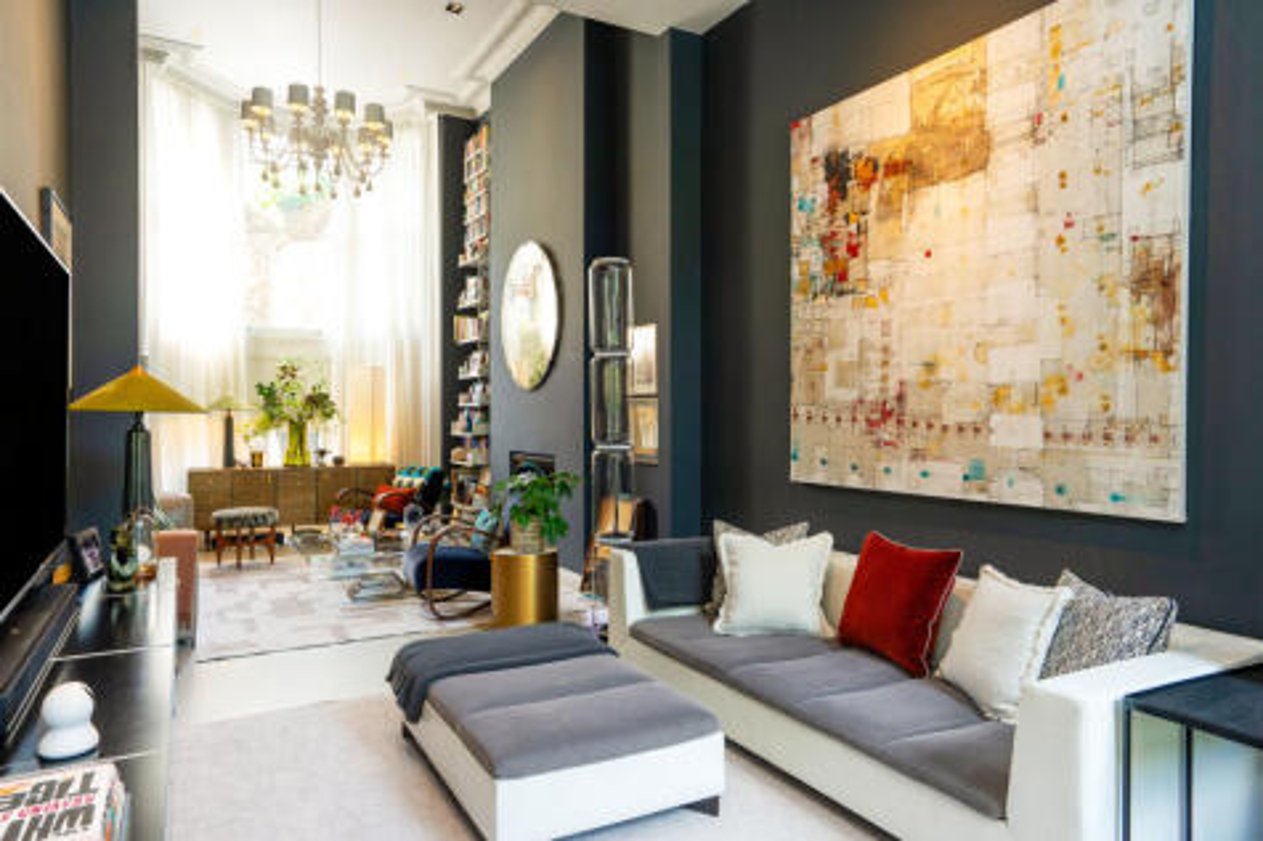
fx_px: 772
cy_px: 420
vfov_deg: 57.2
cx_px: 632
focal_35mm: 22
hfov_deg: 78.6
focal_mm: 22
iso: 400
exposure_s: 1/13
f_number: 8
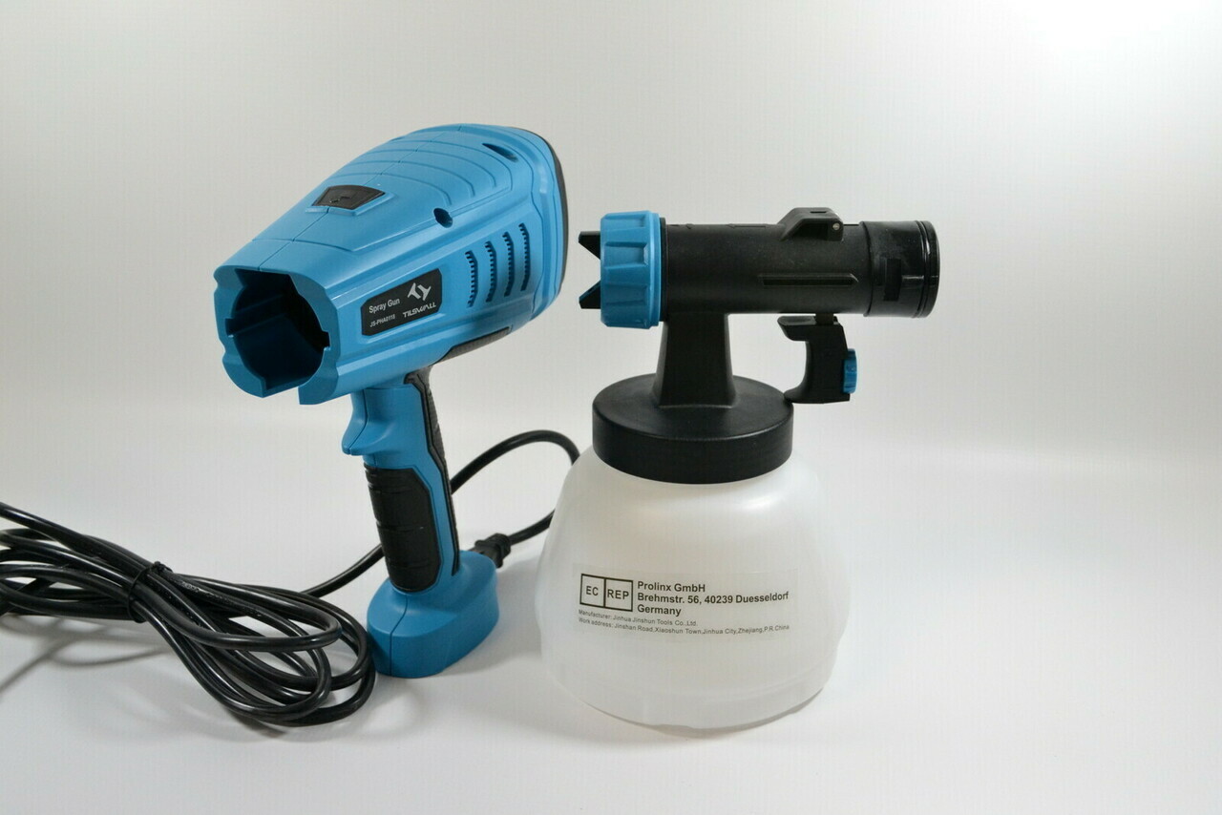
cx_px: 611
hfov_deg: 53.1
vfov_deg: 36.9
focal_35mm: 36
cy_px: 408
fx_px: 1222
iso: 1600
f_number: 5.6
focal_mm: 24
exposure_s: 1/250
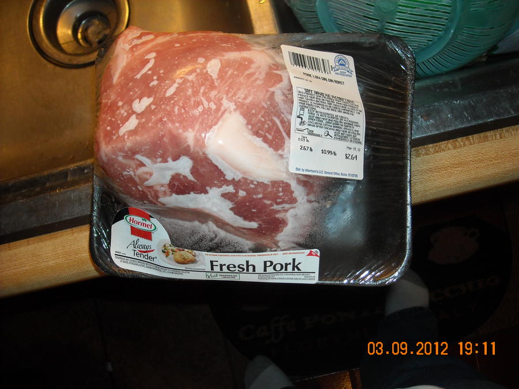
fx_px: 525
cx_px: 260
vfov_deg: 40.7
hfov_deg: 52.6
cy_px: 194
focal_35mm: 35
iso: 200
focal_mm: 5.7
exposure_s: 1/60
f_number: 2.8
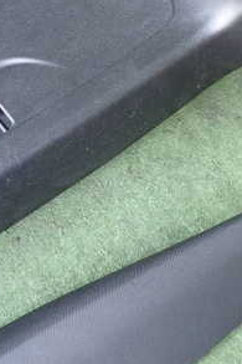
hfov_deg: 21.1
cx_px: 79
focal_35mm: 64
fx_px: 646
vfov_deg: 31.2
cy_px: 119
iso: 320
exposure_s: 1/30
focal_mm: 5.4
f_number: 2.3
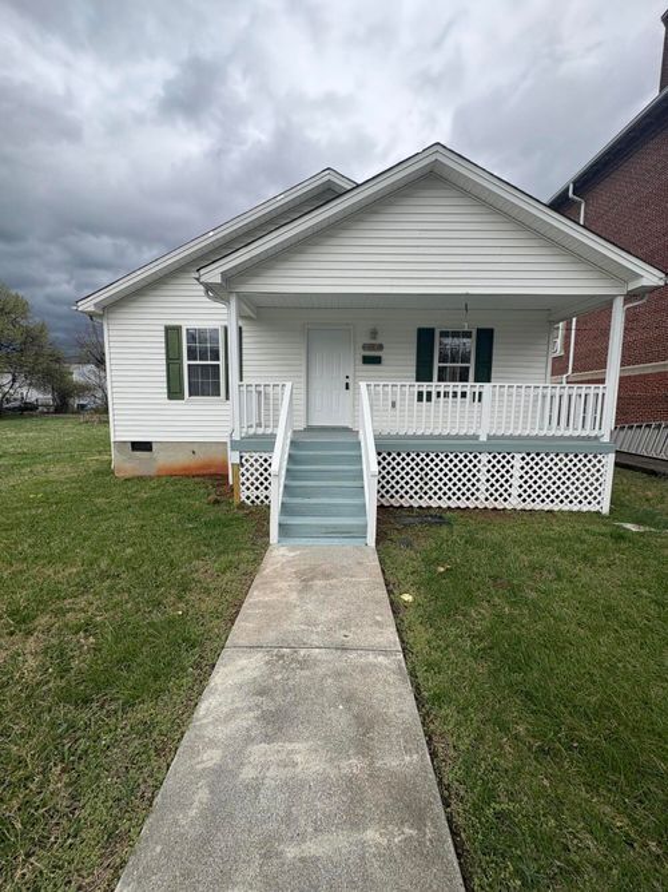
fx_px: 360
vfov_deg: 102.1
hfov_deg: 85.7
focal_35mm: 14
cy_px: 446
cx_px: 334
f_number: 2.2
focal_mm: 2.22
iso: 50
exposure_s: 1/1299
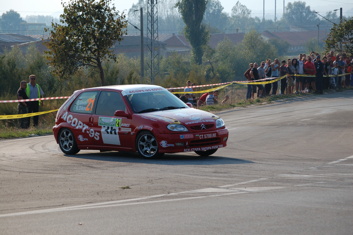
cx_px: 176
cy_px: 118
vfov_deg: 10.1
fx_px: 1323
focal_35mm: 135
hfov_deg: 15.2
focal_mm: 90
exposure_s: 1/640
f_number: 8
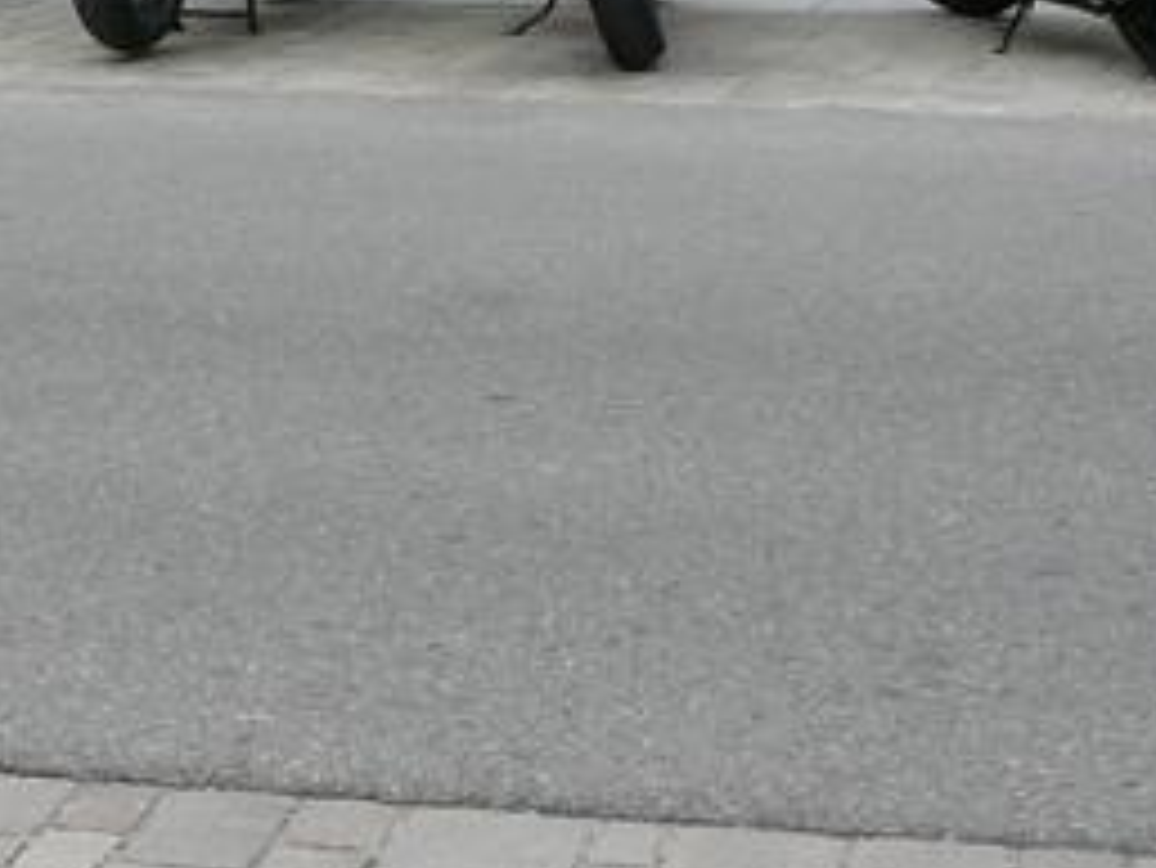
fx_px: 3642
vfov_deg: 12.9
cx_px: 283
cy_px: -414
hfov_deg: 17.9
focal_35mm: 109
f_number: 5
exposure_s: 1/400
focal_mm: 5.2
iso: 80
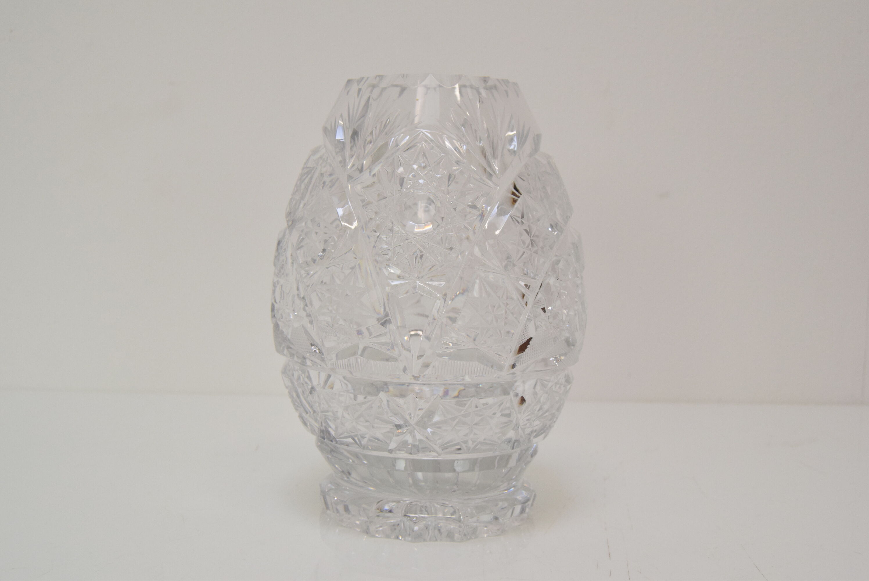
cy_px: 290
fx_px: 942
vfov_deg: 34.3
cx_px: 434
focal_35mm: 39
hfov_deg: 49.5
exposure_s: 1/250
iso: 1600
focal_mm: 26
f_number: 8
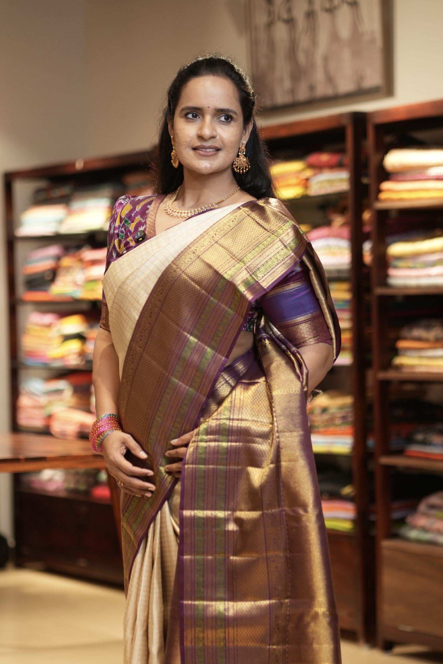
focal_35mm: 85
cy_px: 332
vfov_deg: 23.9
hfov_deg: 16.1
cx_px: 222
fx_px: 1569
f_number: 2.2
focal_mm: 85
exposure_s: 1/160
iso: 400
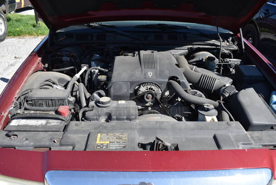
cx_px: 138
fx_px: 230
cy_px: 92
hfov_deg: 61.9
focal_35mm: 30
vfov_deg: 43.7
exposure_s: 1/400
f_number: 7.1
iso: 200
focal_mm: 20
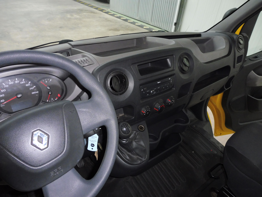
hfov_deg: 71.6
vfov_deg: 56.8
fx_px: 182
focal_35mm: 24
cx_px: 131
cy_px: 98
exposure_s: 1/60
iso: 400
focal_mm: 4.3
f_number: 3.3
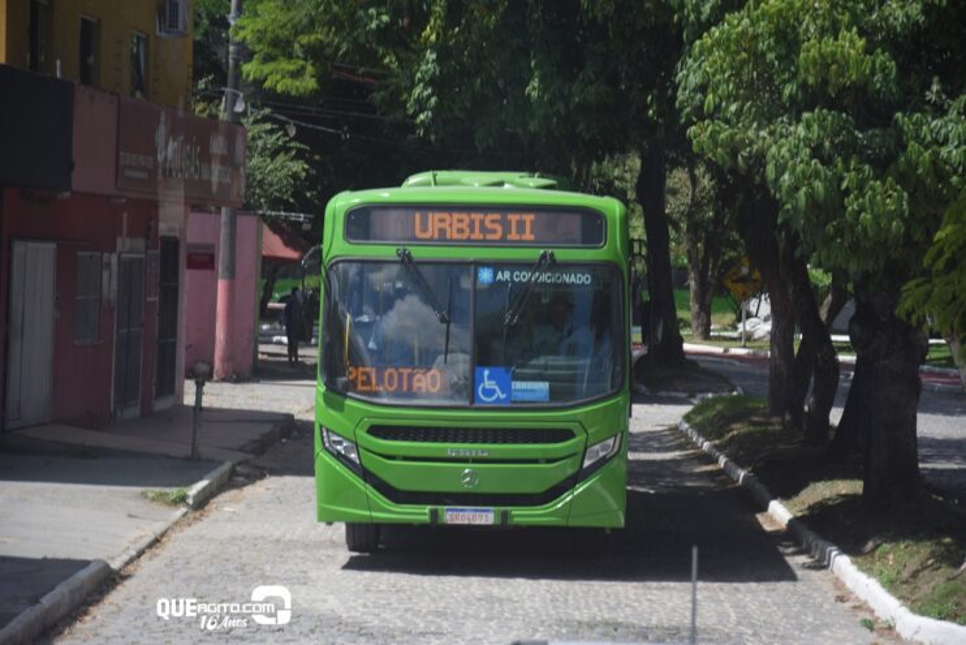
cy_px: 322
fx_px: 3945
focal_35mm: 147
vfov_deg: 9.3
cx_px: 483
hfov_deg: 14.0
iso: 220
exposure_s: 1/500
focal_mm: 98
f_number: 5.6
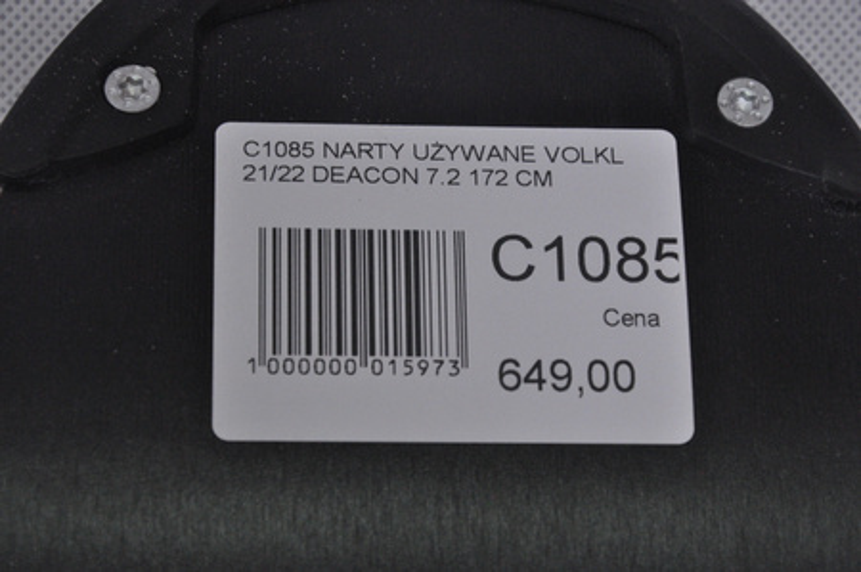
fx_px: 3763
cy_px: 286
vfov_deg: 8.7
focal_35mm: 158
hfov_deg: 13.1
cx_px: 430
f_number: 9.5
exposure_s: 1/125
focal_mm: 105
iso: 3200
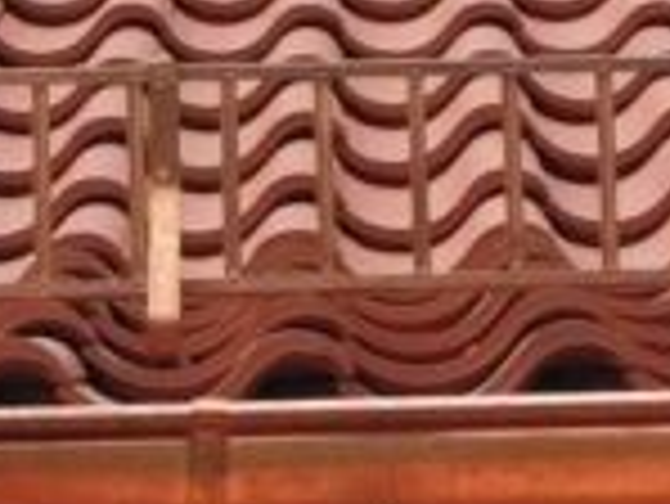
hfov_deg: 6.6
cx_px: 328
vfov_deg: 5.0
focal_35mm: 300
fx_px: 5811
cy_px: 212
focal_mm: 4
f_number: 2.4
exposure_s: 1/961
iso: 185
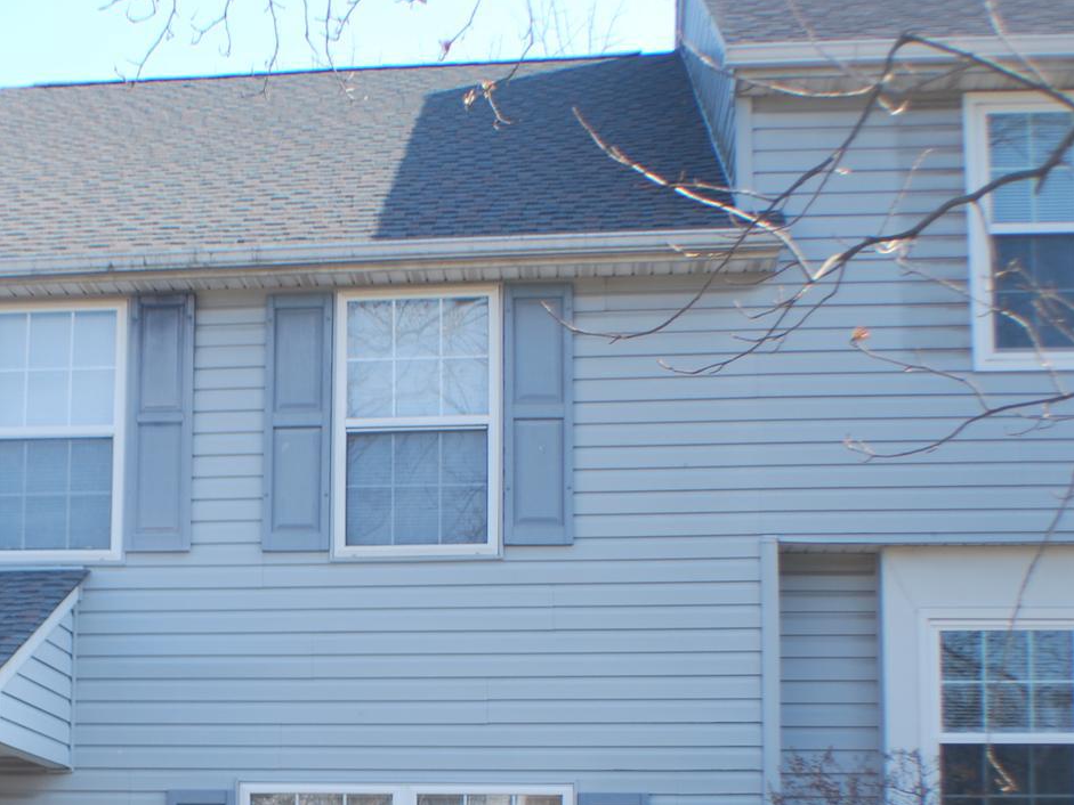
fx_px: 2731
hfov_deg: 21.7
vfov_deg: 16.6
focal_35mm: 88
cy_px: 724
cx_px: 90
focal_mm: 28
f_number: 6.3
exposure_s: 1/160
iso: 100
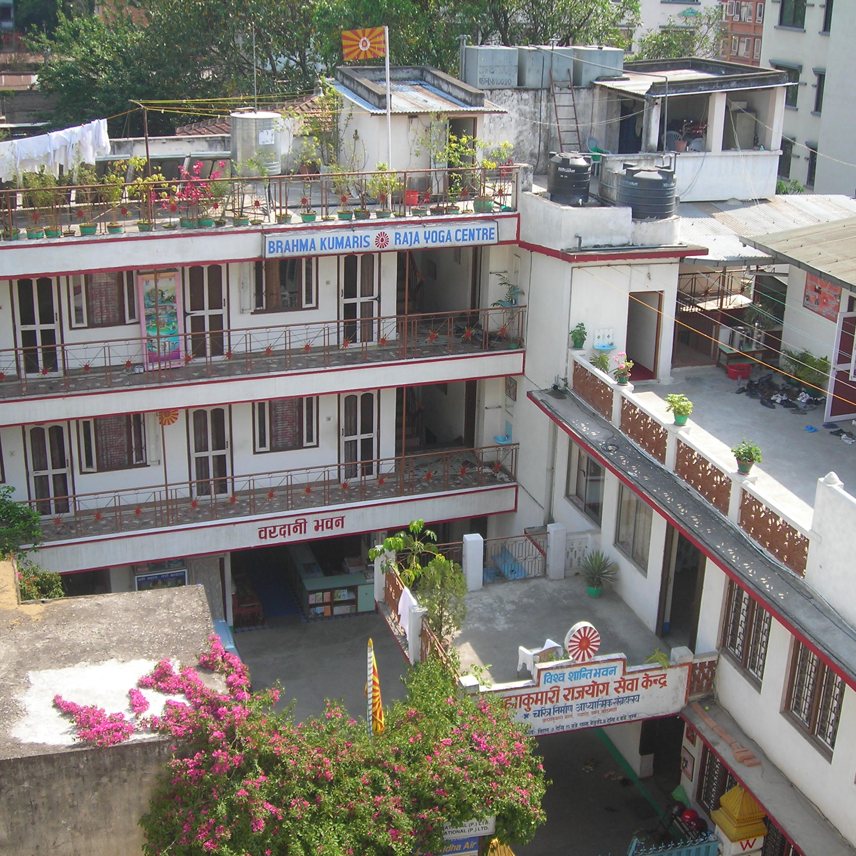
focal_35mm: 45
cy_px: 428
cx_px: 455
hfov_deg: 37.5
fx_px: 1259
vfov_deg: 37.6
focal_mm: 6.3
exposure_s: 1/191
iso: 50
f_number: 3.2
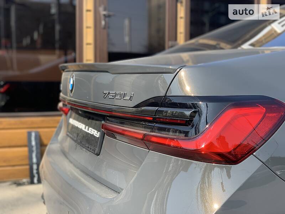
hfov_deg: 36.8
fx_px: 428
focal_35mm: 52
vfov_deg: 28.0
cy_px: 107
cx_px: 142
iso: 16
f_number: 2.4
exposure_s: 1/210
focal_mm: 6
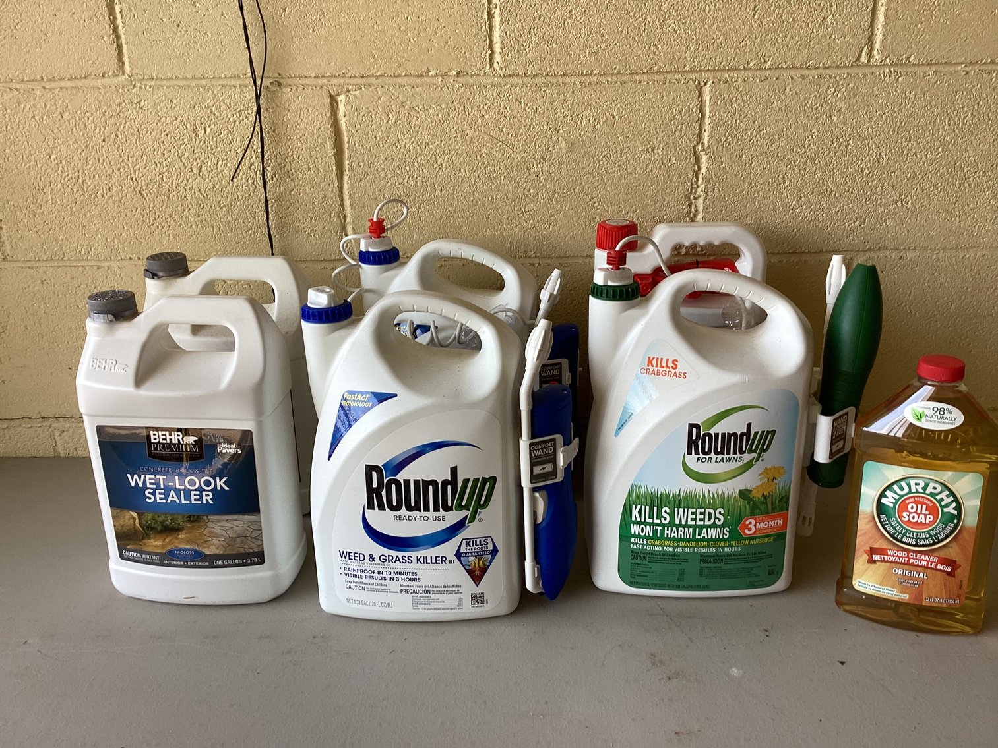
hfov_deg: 58.3
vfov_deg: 45.4
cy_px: 374
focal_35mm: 31
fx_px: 894
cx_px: 499
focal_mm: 3.3
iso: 25
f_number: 2.4
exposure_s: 1/213
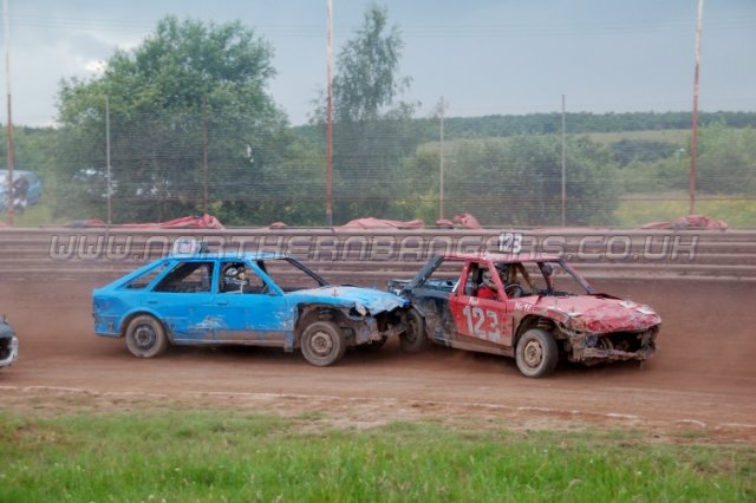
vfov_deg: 19.7
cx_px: 378
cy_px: 252
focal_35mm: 69
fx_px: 1448
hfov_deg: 29.3
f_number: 5
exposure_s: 1/500
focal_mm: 46
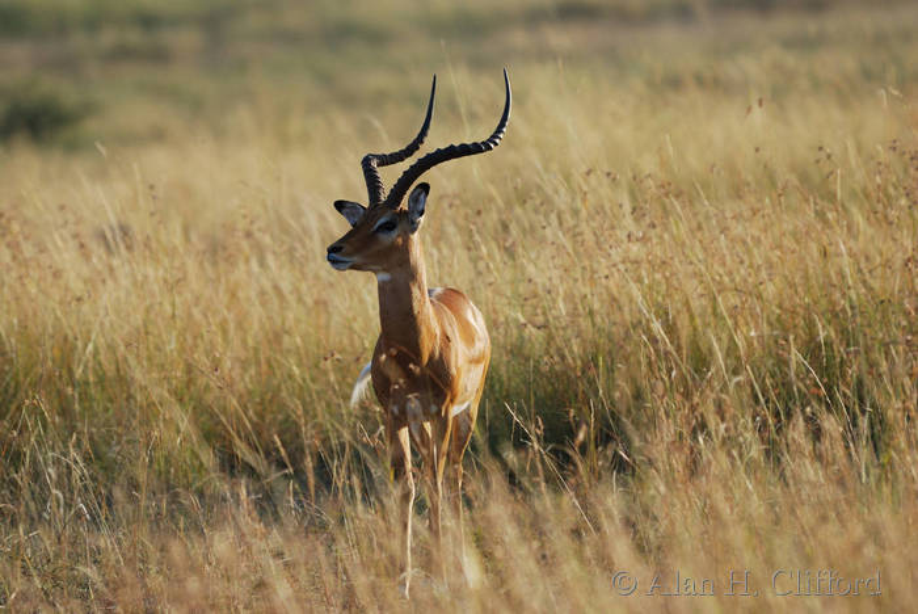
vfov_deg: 2.3
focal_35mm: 600
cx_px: 459
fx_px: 15312
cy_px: 307
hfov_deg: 3.4
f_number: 5.6
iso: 250
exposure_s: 1/400
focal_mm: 400
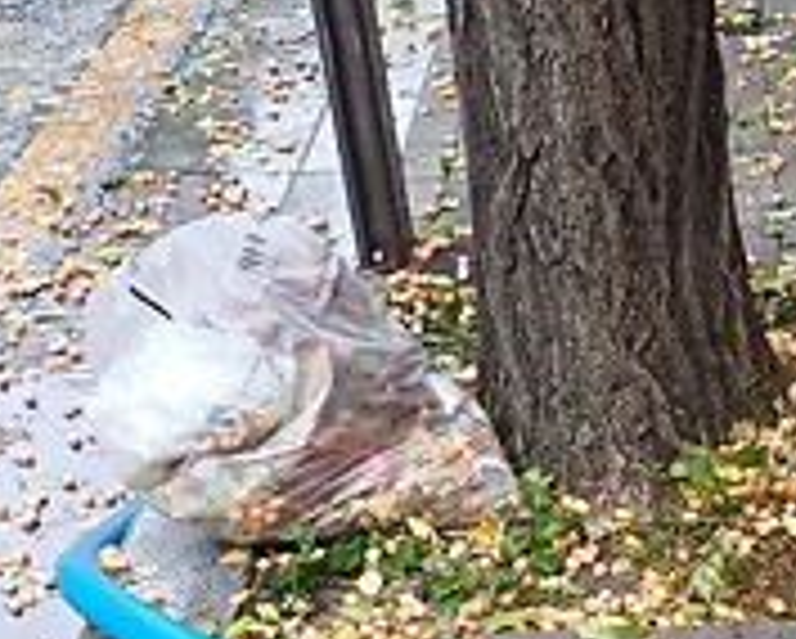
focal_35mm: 91
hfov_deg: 19.4
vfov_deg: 15.8
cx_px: 1043
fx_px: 2146
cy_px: 911
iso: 50
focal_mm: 4.65
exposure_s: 1/50
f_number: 1.8
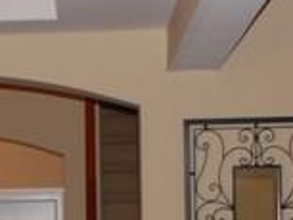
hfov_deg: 8.7
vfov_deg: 6.7
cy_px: 352
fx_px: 1855
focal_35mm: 219
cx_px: -195
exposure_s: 1/60
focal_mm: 24
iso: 280
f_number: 4.2
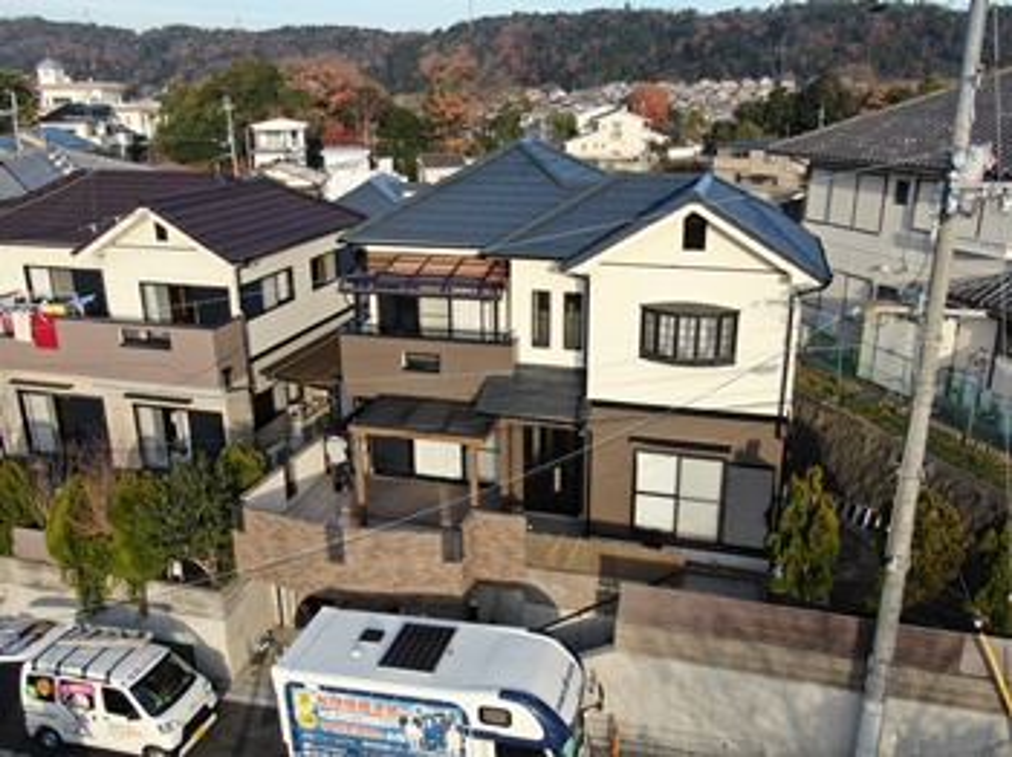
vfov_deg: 46.7
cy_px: 378
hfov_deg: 60.0
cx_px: 506
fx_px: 876
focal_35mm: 30
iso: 100
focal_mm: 5.22
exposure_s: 1/400
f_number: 3.1
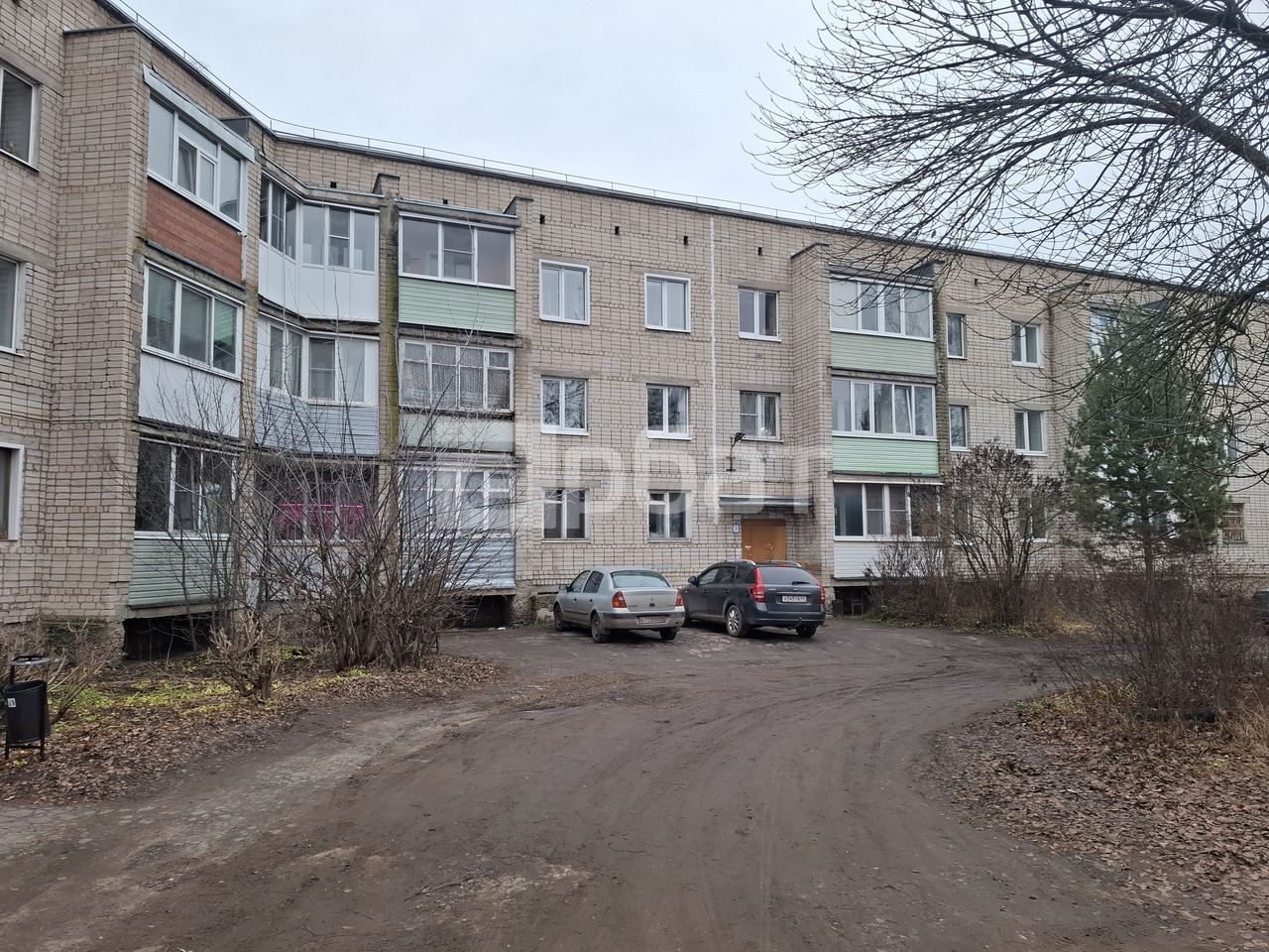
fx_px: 843
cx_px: 634
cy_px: 476
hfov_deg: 73.9
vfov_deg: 58.9
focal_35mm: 23
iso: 50
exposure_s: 1/102
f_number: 1.8
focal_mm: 5.54
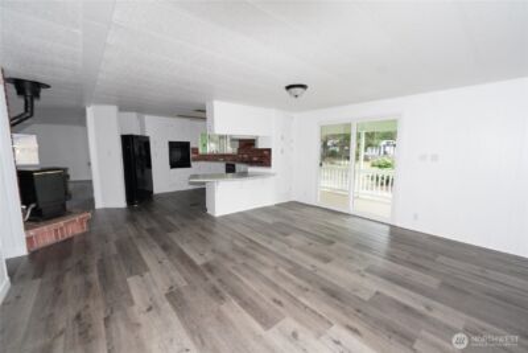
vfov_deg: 81.3
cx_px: 264
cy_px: 176
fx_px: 205
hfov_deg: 104.2
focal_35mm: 14
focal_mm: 14
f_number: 4
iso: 3200
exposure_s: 1/800
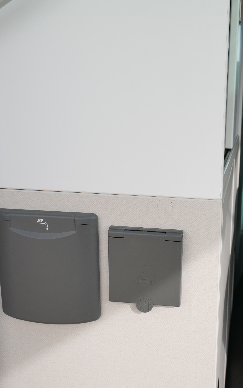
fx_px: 456
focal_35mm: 43
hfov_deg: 28.9
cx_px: 210
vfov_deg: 46.2
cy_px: 196
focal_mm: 15
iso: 200
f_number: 5.6
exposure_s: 1/250
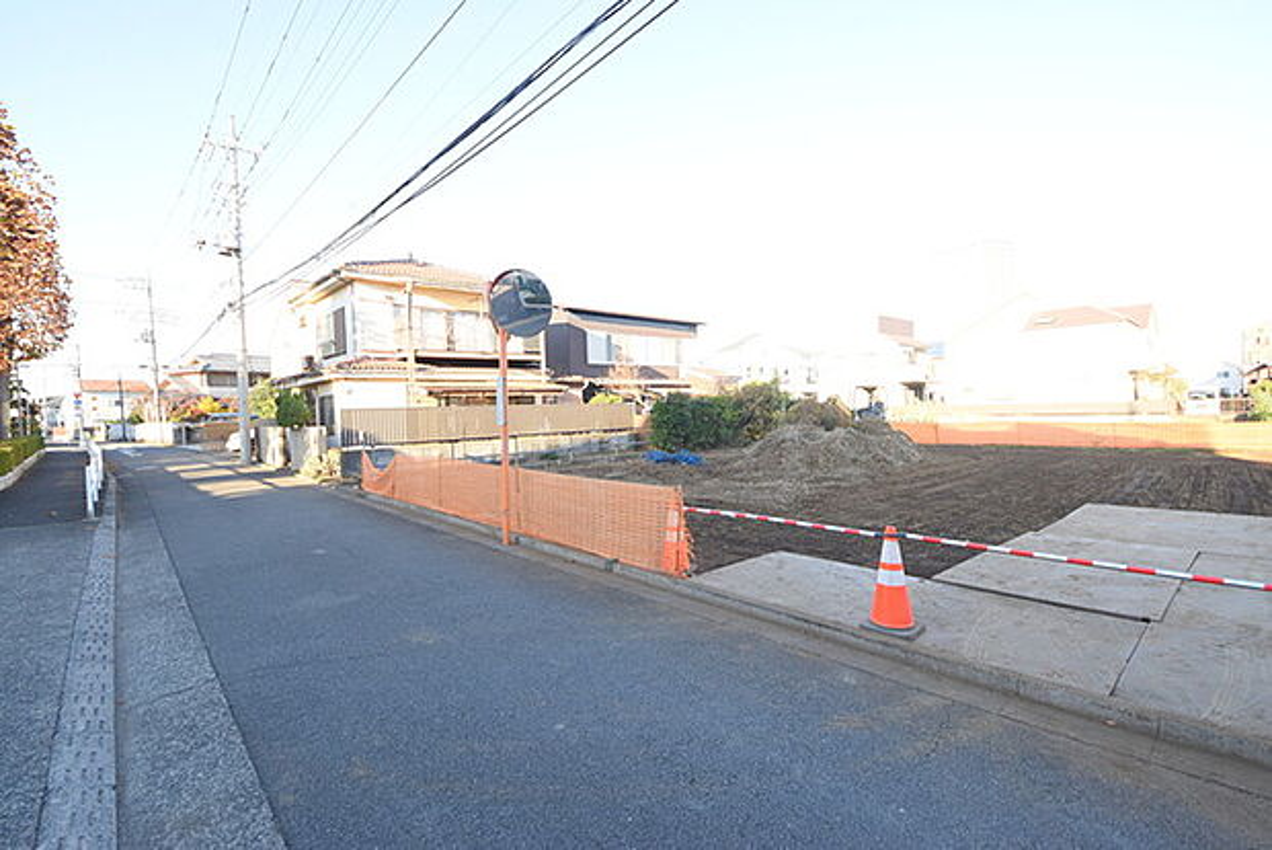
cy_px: 425
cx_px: 636
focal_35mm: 16
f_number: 7.1
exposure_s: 1/200
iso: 400
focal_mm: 10.5
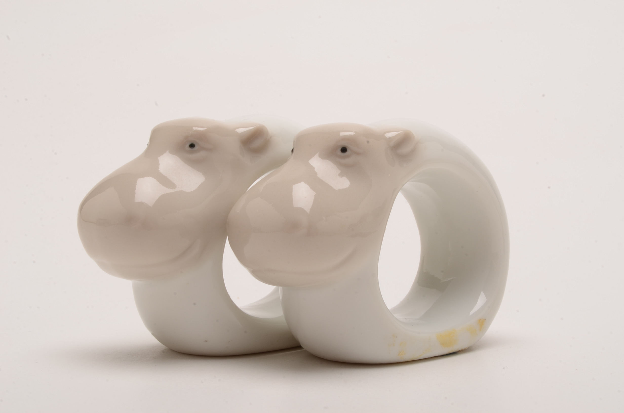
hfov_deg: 28.1
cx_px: 312
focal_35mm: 72
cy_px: 206
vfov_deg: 18.8
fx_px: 1245
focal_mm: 48
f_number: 29
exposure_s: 1/160
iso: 100
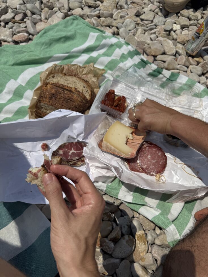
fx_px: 192
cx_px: 104
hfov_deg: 56.8
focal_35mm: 24
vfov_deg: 71.6
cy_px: 138
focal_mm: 6.76
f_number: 1.78
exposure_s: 1/12346
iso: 64
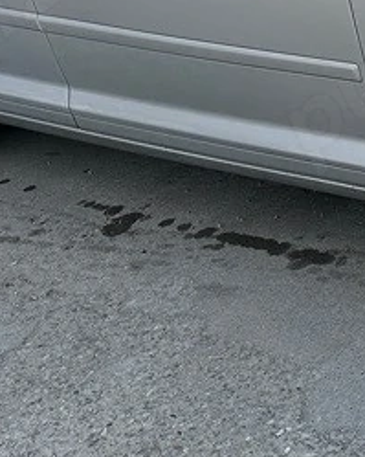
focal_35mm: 94
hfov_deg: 14.8
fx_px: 1270
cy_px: 20
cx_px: 603
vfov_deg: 19.9
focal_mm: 6.86
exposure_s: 1/2353
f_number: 1.78
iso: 80
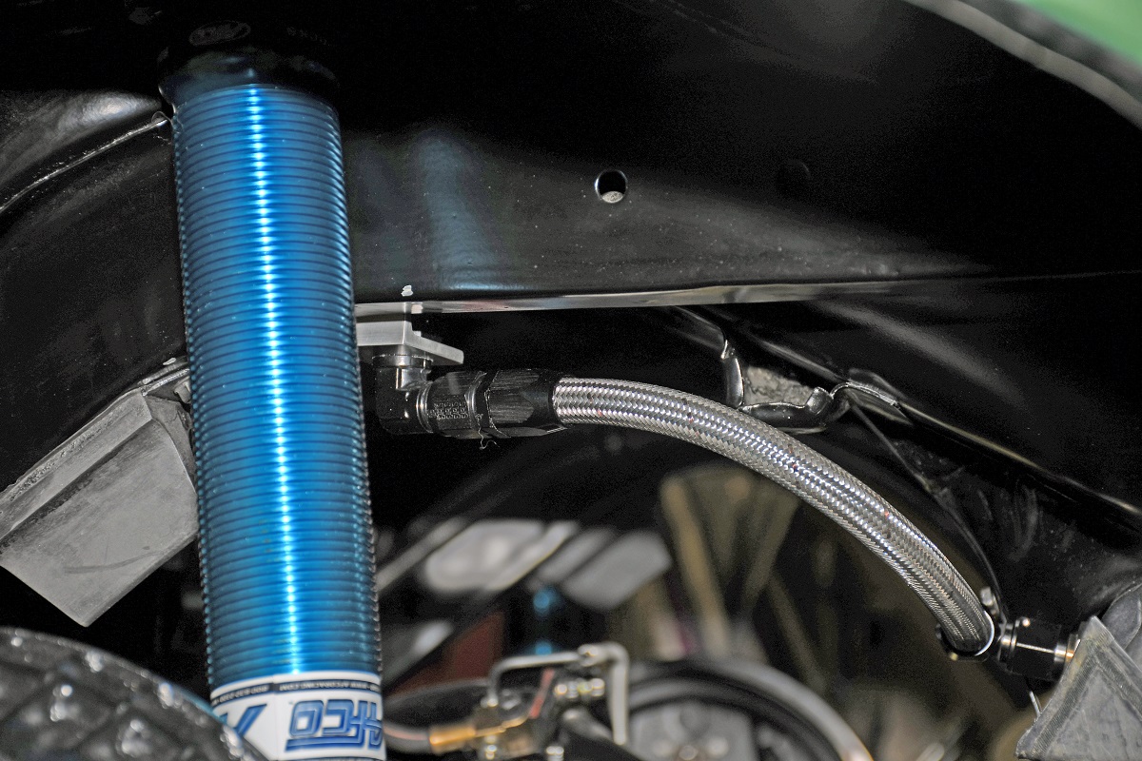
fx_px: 2855
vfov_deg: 15.2
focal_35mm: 90
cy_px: 380
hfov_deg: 22.6
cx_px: 571
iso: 100
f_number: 5
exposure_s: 1/60
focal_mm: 60
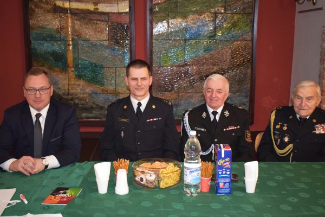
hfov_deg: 45.0
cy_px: 108
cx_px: 162
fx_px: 393
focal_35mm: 44
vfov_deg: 30.8
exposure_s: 1/30
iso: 2500
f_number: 4.2
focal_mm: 29
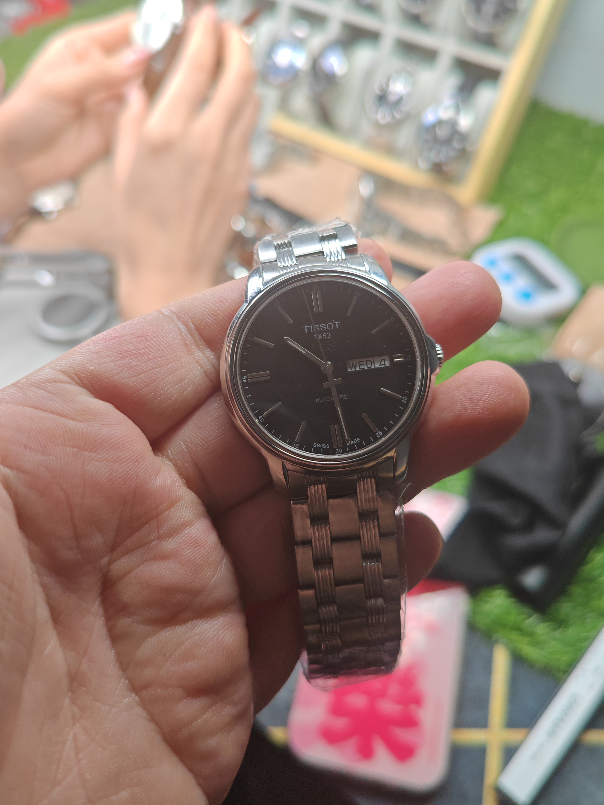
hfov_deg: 53.1
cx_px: 302
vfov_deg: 67.3
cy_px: 402
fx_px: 605
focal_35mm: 26
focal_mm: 5.4
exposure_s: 1/190
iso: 50
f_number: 1.6
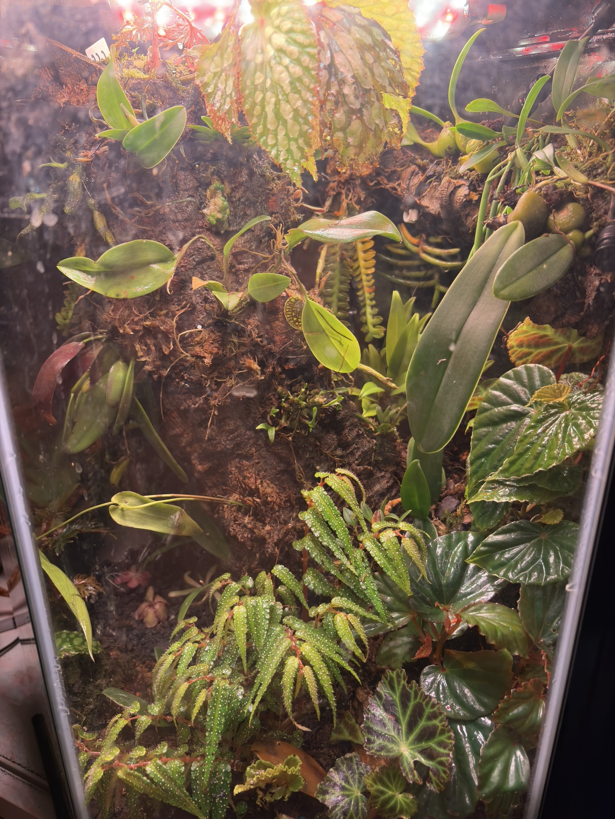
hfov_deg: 53.1
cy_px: 410
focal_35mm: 26
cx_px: 308
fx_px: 616
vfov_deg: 67.3
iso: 100
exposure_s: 1/66
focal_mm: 5.96
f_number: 1.6
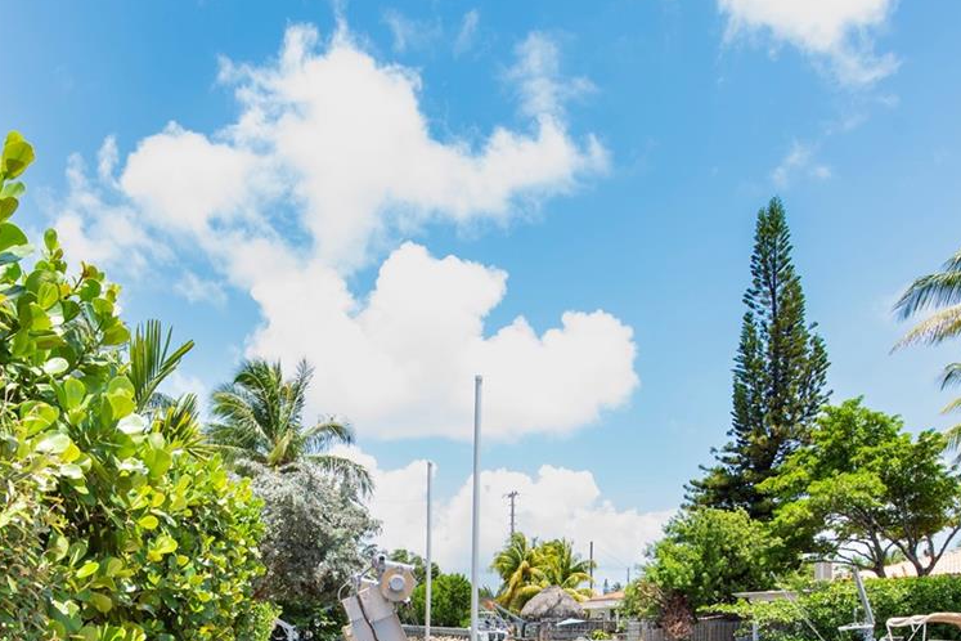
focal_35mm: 30
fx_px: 801
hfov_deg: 60.4
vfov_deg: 38.8
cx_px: 316
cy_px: 636
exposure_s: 1/250
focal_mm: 14
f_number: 9
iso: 100
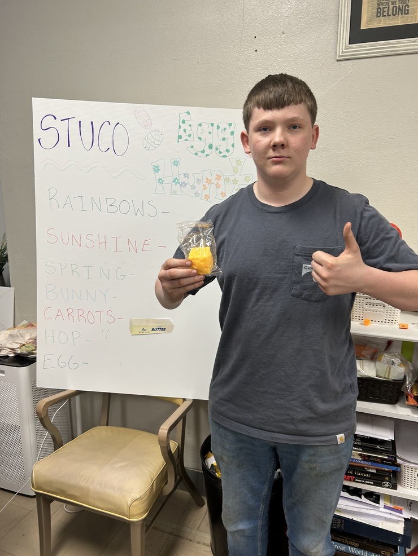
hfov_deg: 51.4
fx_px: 435
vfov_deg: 65.3
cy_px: 279
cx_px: 216
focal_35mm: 27
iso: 80
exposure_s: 1/60
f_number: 1.5
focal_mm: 5.7
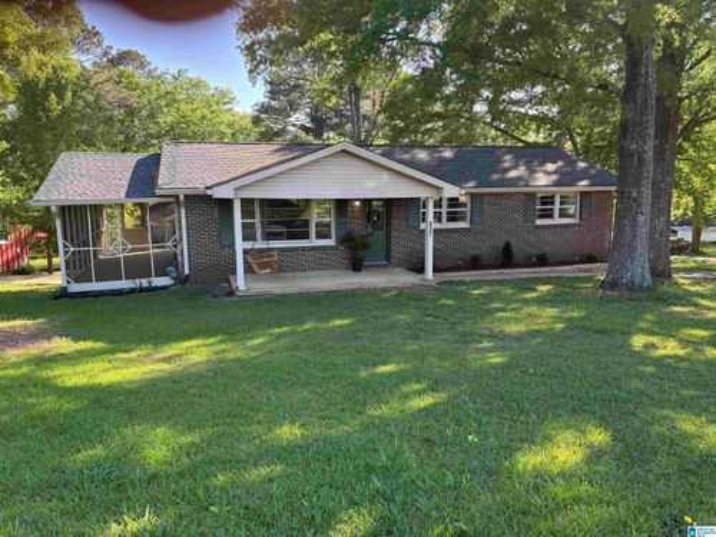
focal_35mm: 26
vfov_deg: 53.1
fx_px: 538
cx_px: 358
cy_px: 268
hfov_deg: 67.3
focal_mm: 5.96
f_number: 1.6
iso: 64
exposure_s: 1/373
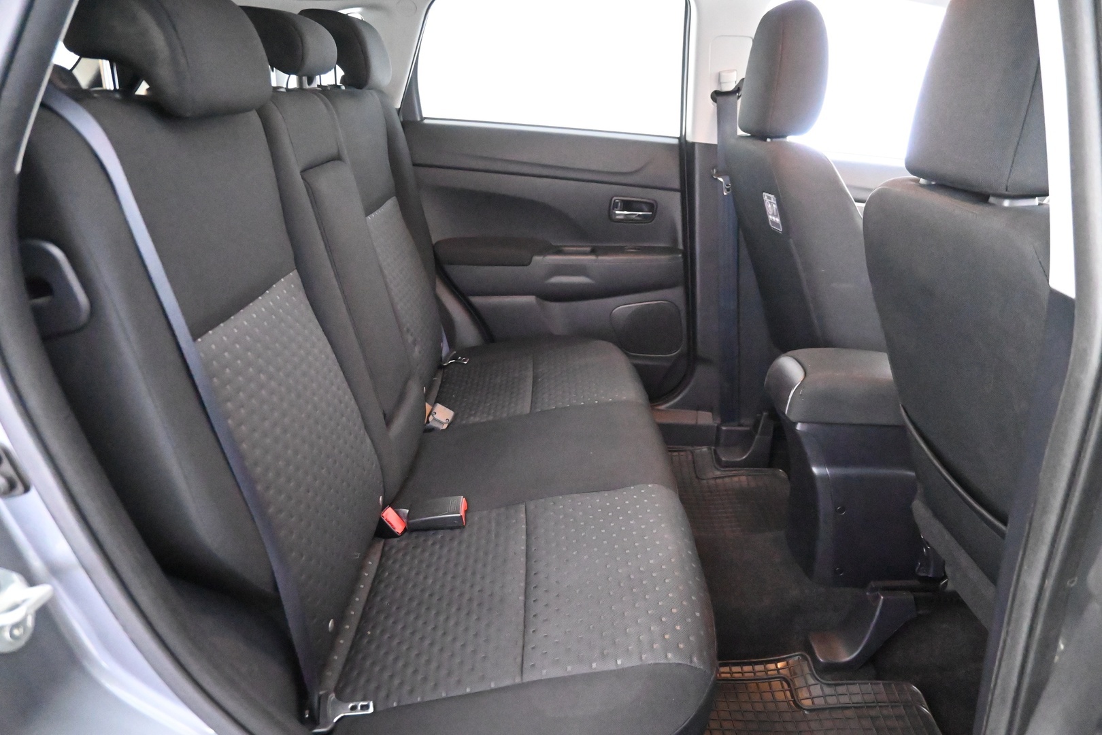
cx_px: 551
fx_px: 735
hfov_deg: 73.7
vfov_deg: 53.1
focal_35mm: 24
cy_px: 368
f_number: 3.5
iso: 18000
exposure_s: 1/25
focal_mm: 16
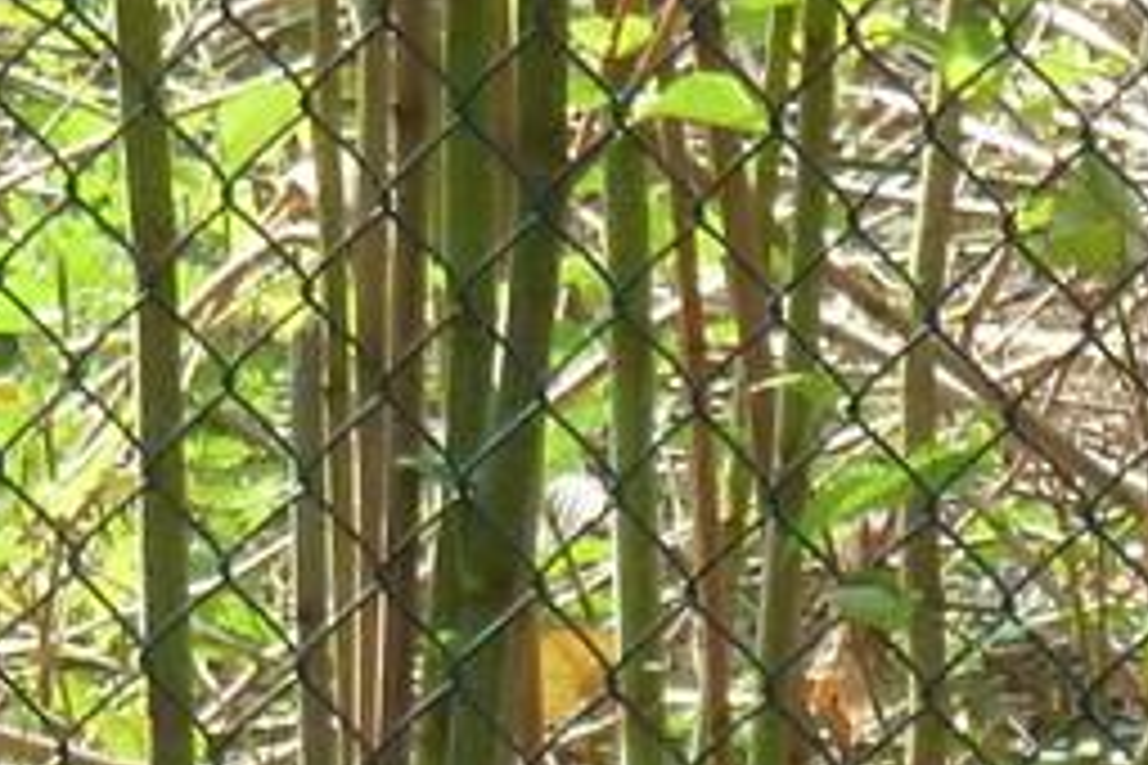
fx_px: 62370
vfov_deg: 0.7
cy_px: 1400
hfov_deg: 1.1
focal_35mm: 1956
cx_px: 621
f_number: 4.9
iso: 250
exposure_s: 1/125
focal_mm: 49.2
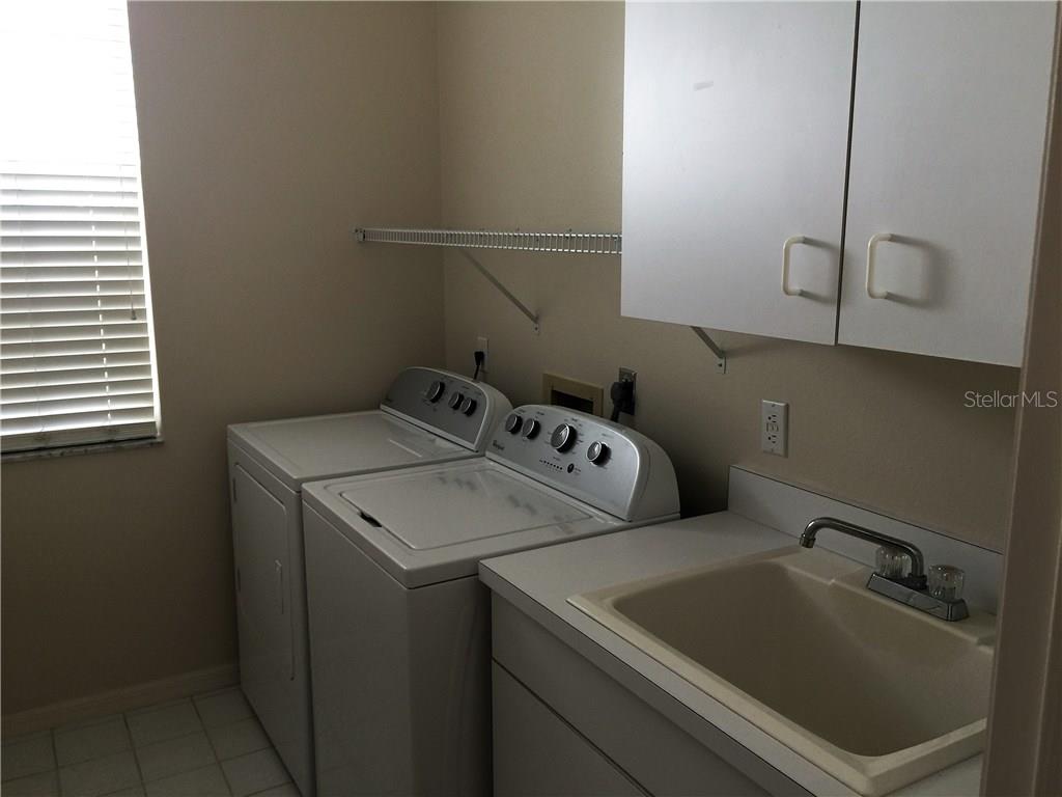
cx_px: 531
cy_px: 398
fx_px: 890
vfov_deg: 48.2
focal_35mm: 29
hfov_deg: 61.7
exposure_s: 1/15
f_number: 2.2
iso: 32
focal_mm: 4.15
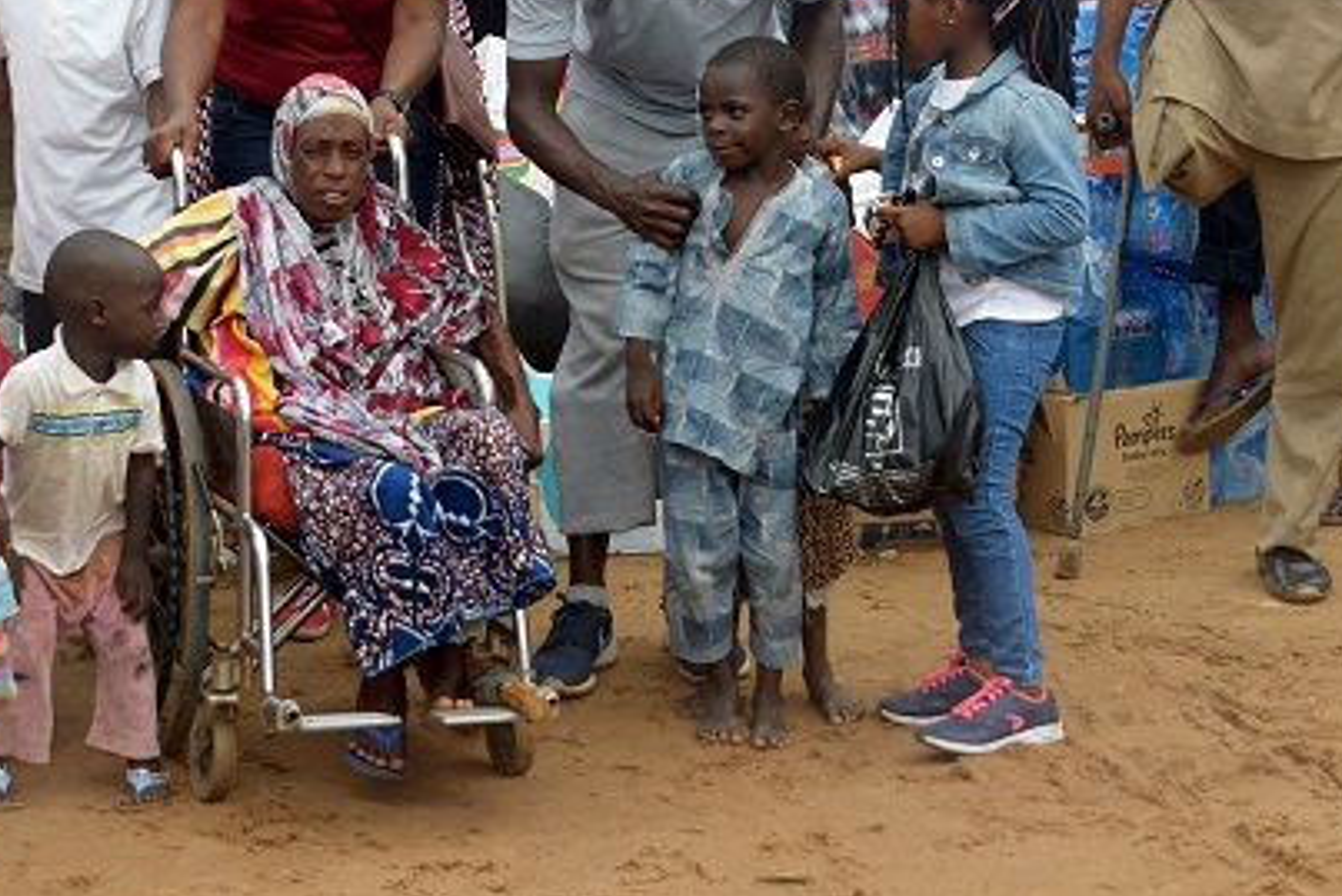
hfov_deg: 16.6
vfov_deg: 11.1
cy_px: 97
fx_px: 4587
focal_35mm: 123
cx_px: 323
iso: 125
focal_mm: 62
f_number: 5.6
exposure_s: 1/200
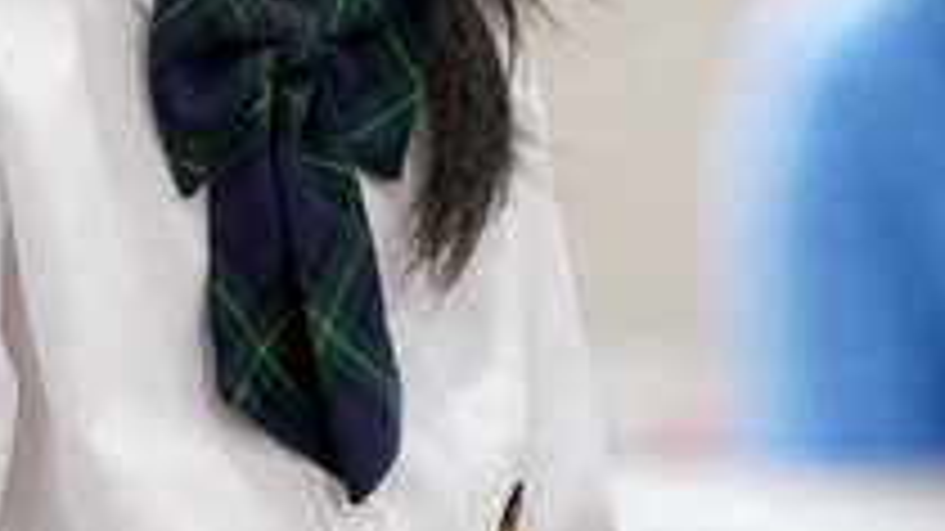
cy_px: -464
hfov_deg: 2.4
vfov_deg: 1.3
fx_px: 22546
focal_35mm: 900
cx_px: 130
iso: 3200
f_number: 4
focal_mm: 200
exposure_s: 1/250
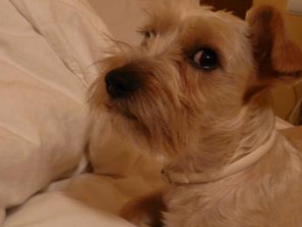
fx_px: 454
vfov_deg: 28.1
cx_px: 168
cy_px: 114
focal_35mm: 52
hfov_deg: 36.8
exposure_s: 1/5
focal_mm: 4.6
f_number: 2.8
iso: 200
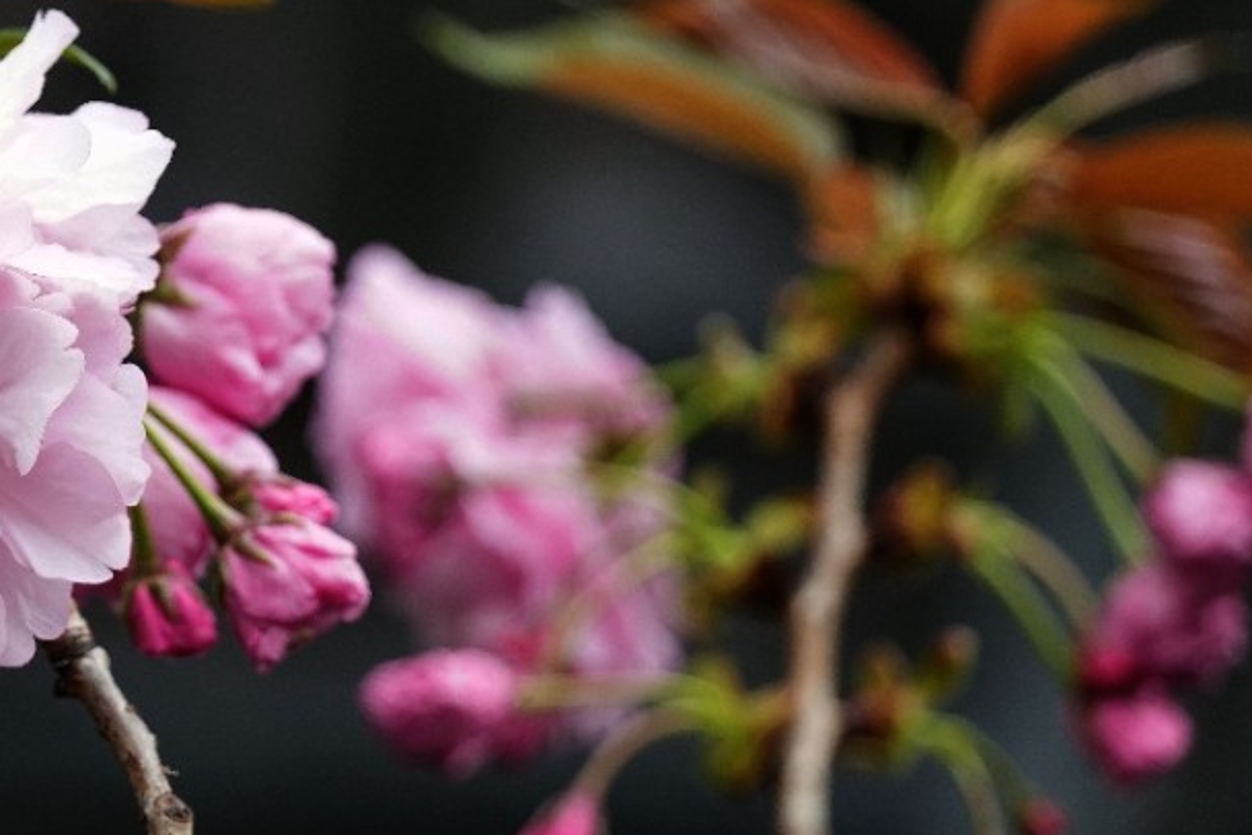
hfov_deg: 4.5
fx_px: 15997
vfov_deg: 3.0
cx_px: 86
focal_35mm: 460
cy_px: 318
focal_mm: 200
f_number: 5.6
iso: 800
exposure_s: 1/200
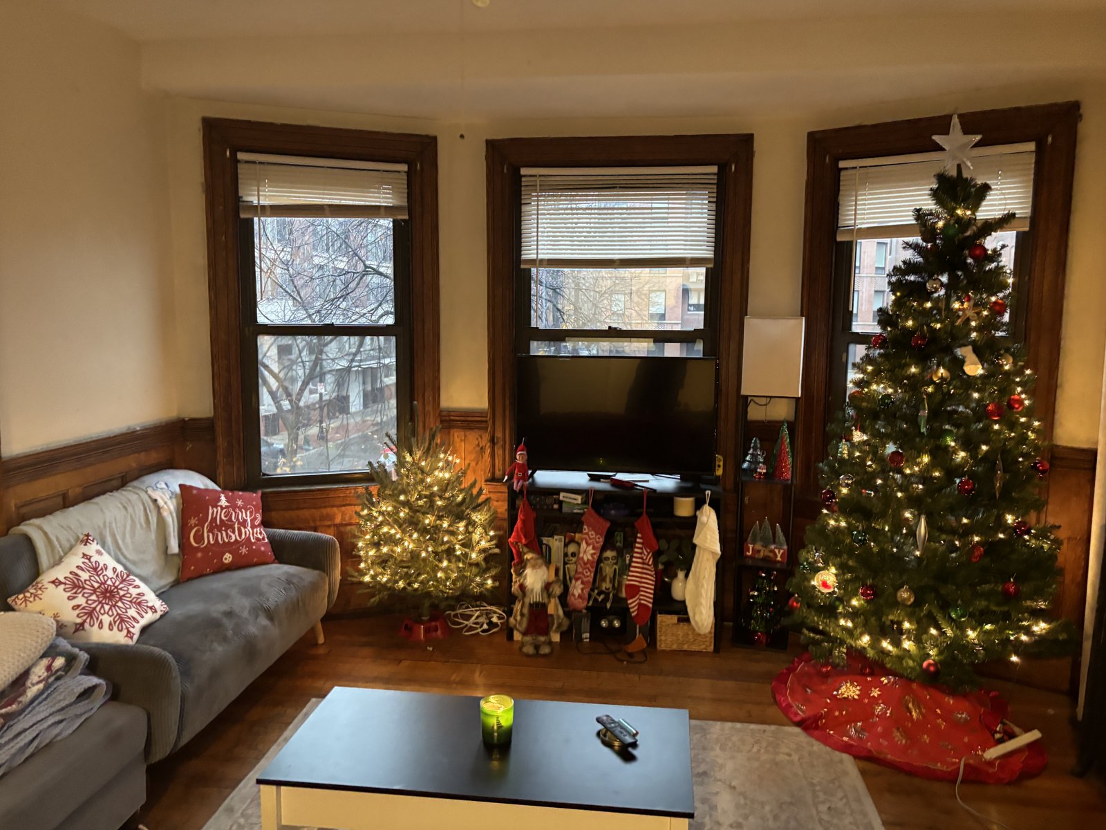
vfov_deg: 53.1
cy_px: 415
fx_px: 831
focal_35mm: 26
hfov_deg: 67.3
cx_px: 553
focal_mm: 5.96
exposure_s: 1/40
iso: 640
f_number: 1.6
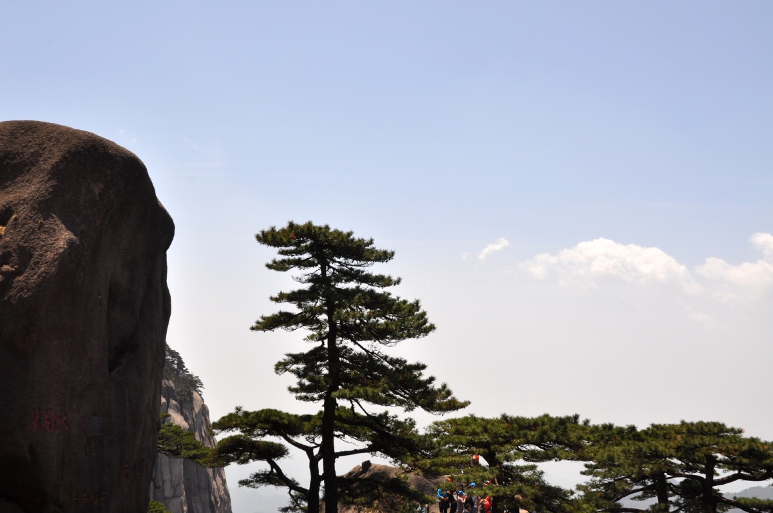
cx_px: 386
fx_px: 965
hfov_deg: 43.7
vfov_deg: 29.8
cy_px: 256
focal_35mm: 45
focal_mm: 30
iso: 200
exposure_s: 1/200
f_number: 14
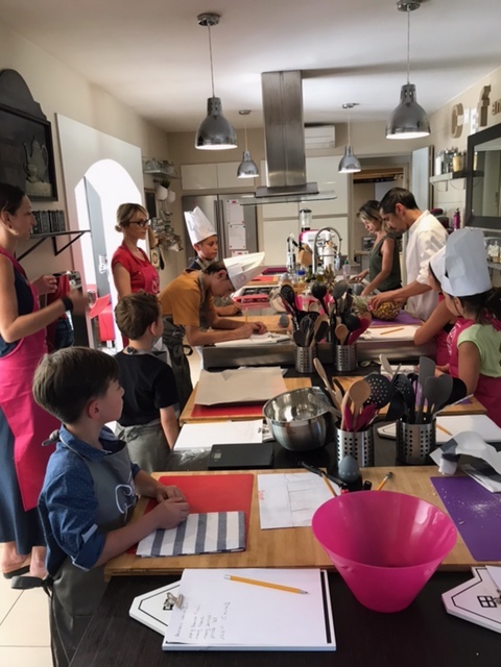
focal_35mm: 28
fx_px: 540
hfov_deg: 49.7
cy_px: 334
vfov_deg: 63.4
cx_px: 250
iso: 40
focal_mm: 3.99
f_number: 1.8
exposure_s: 1/20
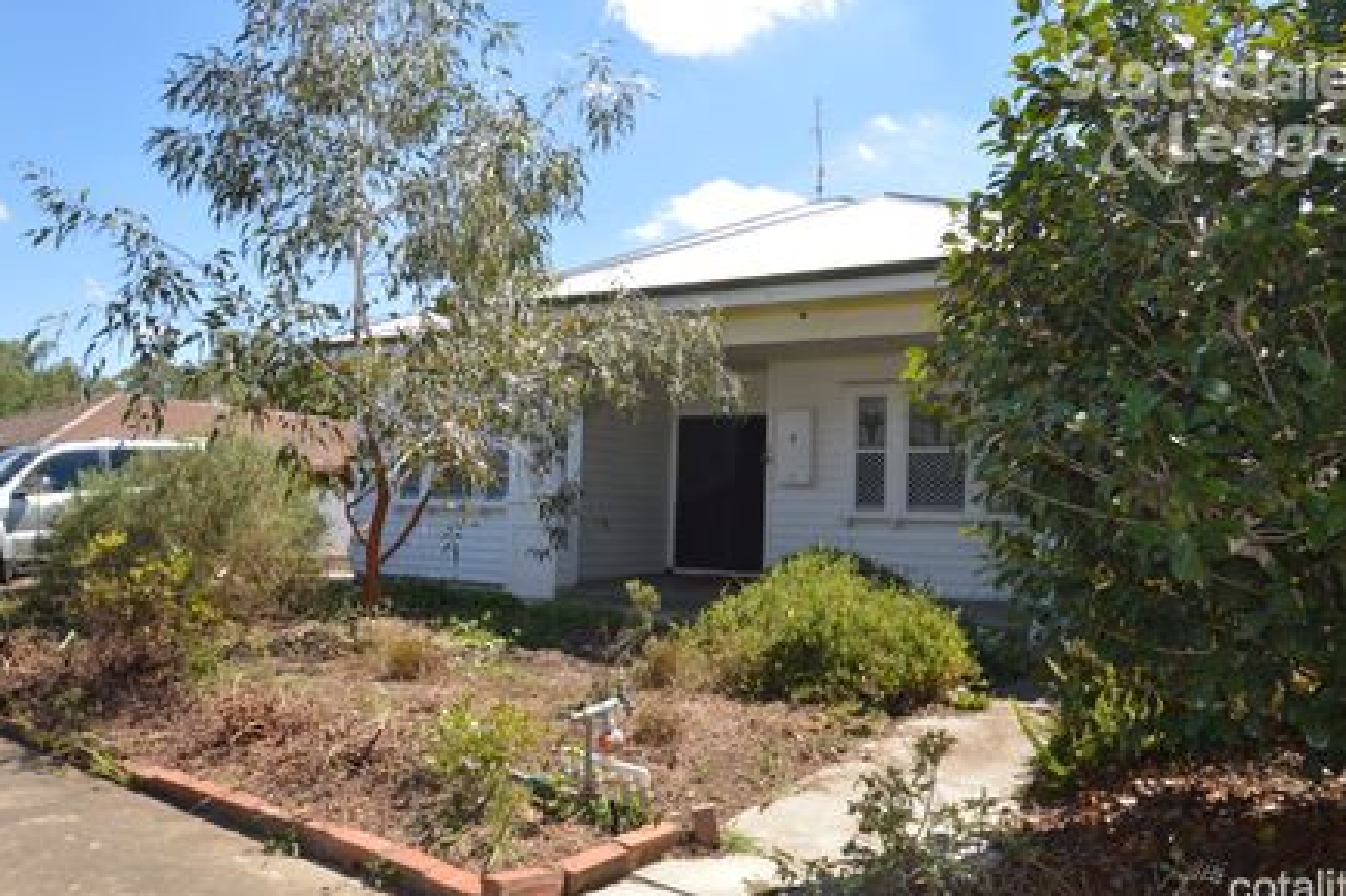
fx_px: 972
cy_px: 467
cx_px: 695
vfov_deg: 49.5
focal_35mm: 26
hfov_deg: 69.4
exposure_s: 1/200
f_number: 7.1
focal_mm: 16
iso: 100
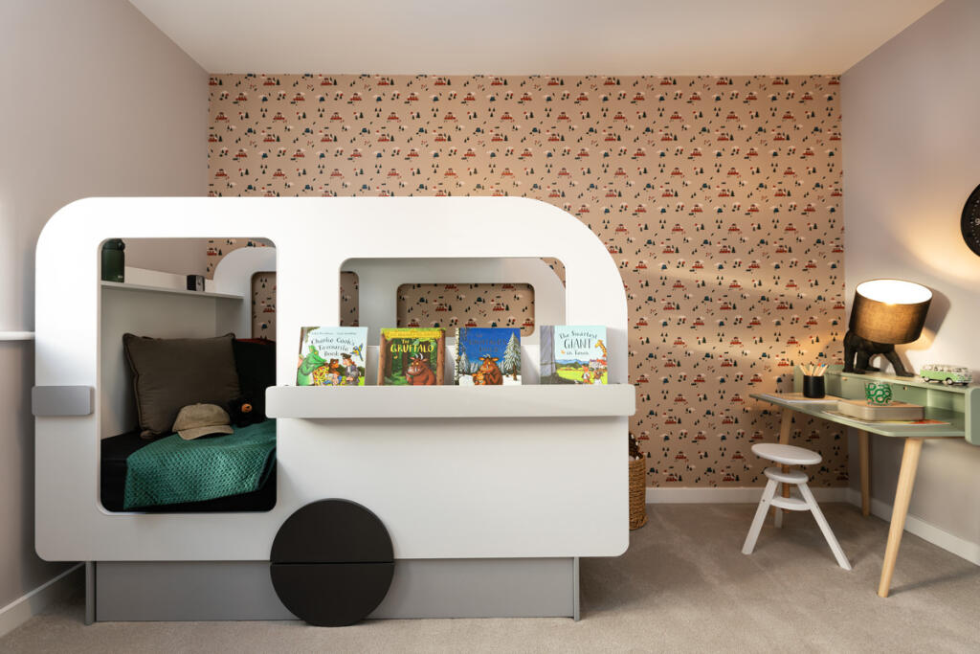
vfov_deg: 73.8
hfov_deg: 96.7
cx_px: 490
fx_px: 436
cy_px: 327
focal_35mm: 16
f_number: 7.1
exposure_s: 1/10
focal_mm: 16
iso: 200
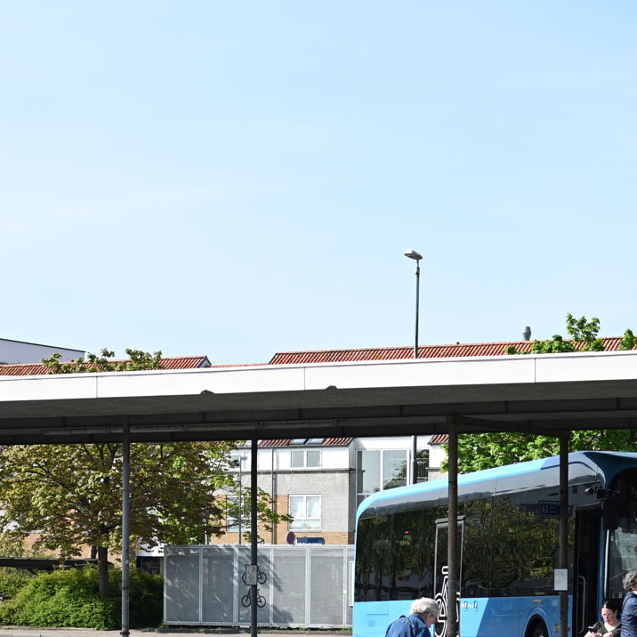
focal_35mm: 108
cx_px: 618
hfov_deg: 15.9
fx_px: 2248
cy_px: 625
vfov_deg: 15.8
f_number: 2.5
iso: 100
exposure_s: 1/2000
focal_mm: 35
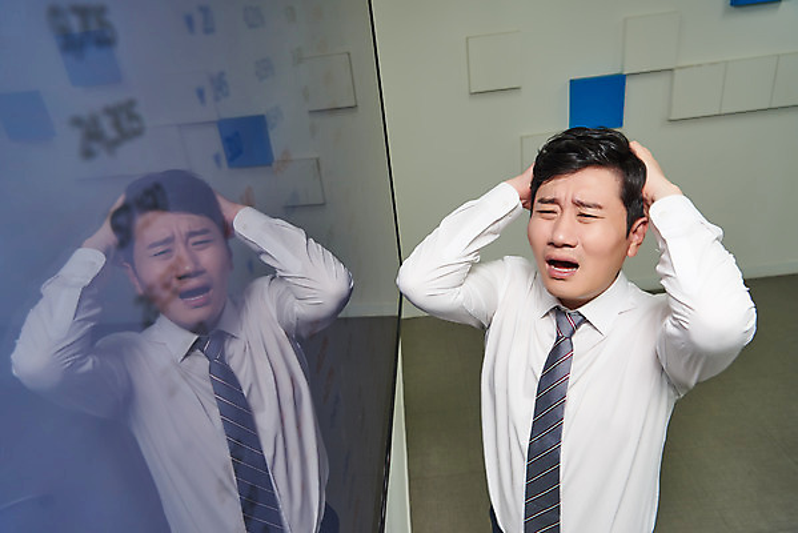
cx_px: 399
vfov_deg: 53.2
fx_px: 532
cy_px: 266
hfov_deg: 73.7
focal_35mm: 24
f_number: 5
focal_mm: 24
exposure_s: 1/80
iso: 250
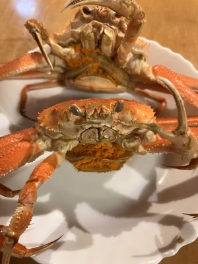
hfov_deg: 53.1
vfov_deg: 67.3
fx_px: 198
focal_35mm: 26
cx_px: 99
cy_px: 132
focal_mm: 5.1
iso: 125
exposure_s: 1/50
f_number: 1.6
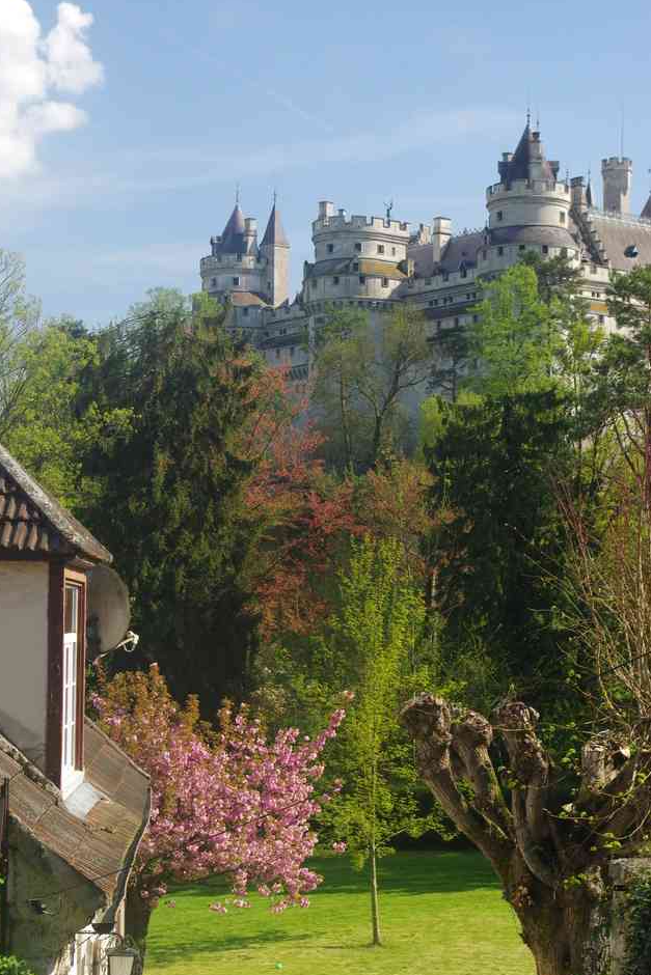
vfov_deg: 29.4
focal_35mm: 69
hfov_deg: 19.9
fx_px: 1858
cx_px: 338
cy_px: 496
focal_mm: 43
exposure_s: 1/80
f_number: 9
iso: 200
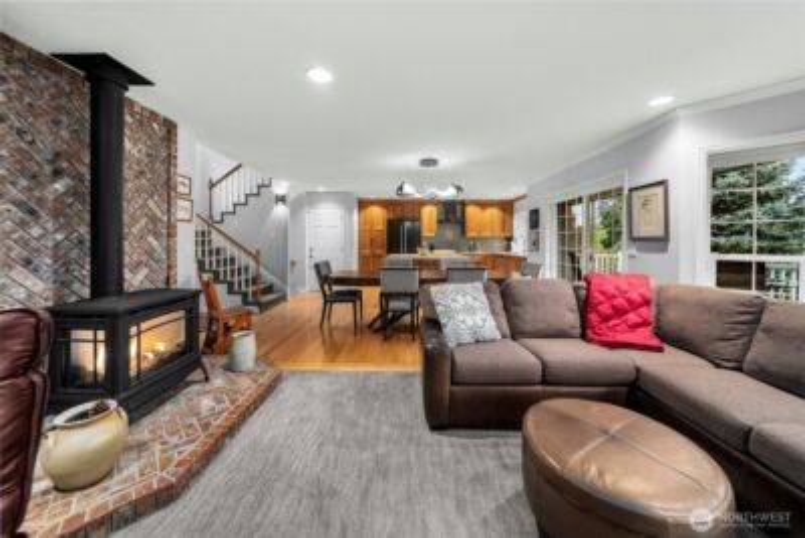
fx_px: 268
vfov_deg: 90.1
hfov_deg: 112.6
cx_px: 402
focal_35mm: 12
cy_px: 269
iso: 1000
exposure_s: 1/3
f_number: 7.1
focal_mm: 12
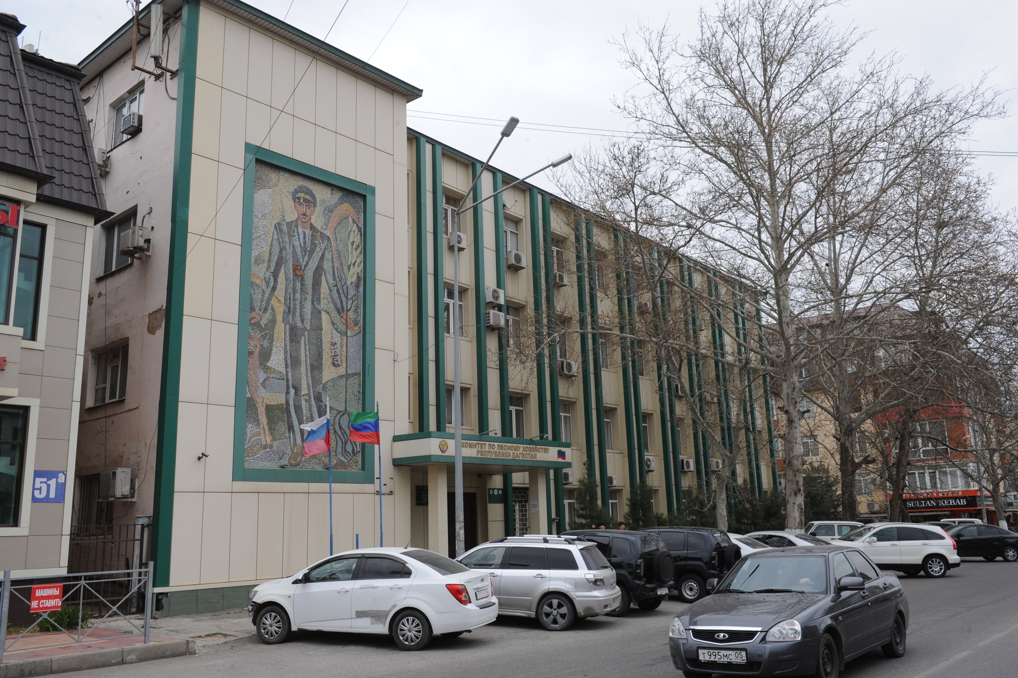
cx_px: 509
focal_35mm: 31
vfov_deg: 42.3
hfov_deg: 60.3
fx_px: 876
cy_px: 339
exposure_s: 1/500
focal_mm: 31
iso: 1600
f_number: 11
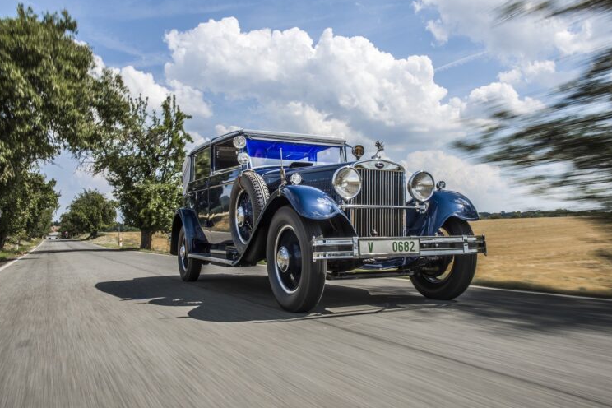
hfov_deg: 58.7
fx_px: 544
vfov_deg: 41.1
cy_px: 198
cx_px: 304
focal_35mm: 32
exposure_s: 1/40
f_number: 20
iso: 200
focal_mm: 31
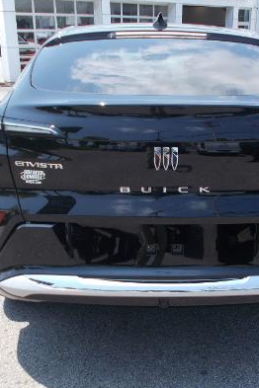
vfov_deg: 44.5
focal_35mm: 44
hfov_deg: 30.3
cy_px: 201
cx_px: 172
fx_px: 475
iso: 80
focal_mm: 4.6
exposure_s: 1/400
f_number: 3.2
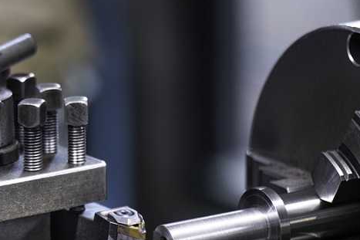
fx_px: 2697
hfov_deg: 7.6
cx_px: 93
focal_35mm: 270
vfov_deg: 5.1
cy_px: 189
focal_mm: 105
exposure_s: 1/2.5
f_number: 3
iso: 100
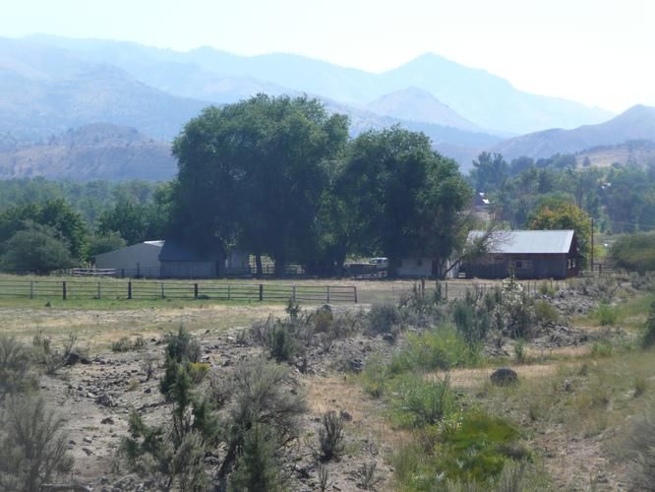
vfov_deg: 13.2
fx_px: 2120
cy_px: 246
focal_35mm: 112
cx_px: 328
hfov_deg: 17.6
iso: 100
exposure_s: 1/400
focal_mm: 18.4
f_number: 4.7
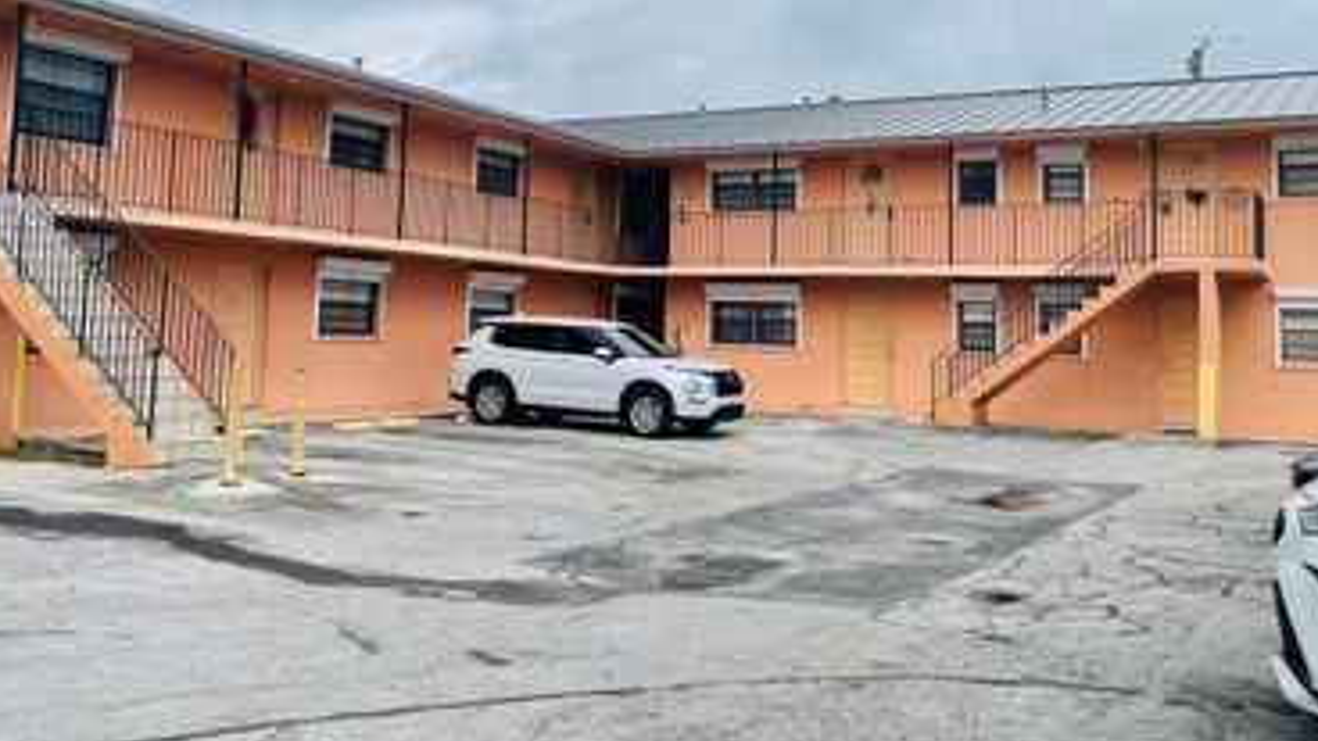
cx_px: 684
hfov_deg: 54.0
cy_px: 209
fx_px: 1293
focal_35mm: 37
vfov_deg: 31.6
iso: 32
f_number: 1.6
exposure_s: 1/4717
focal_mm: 5.1
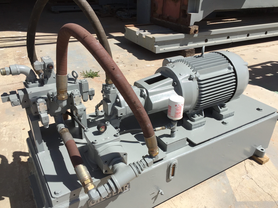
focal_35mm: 29
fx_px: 233
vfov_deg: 48.2
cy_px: 104
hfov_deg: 61.7
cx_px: 139
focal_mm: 4.15
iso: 32
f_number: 2.2
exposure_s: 1/2475
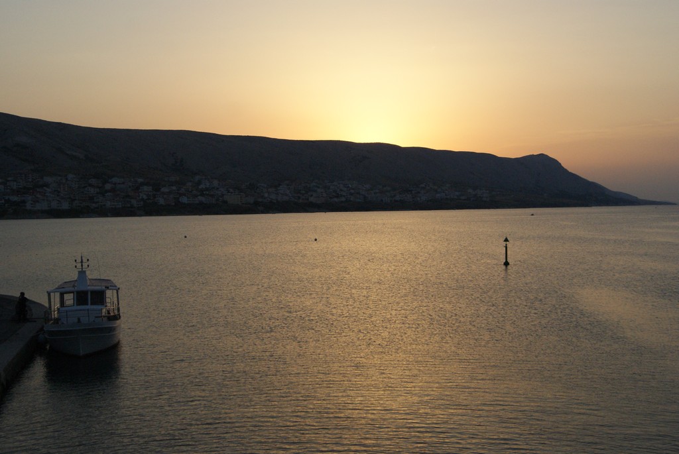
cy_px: 227
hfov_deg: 46.4
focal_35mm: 42
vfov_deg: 32.0
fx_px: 793
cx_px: 340
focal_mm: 28
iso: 800
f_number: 5.6
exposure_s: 1/3200
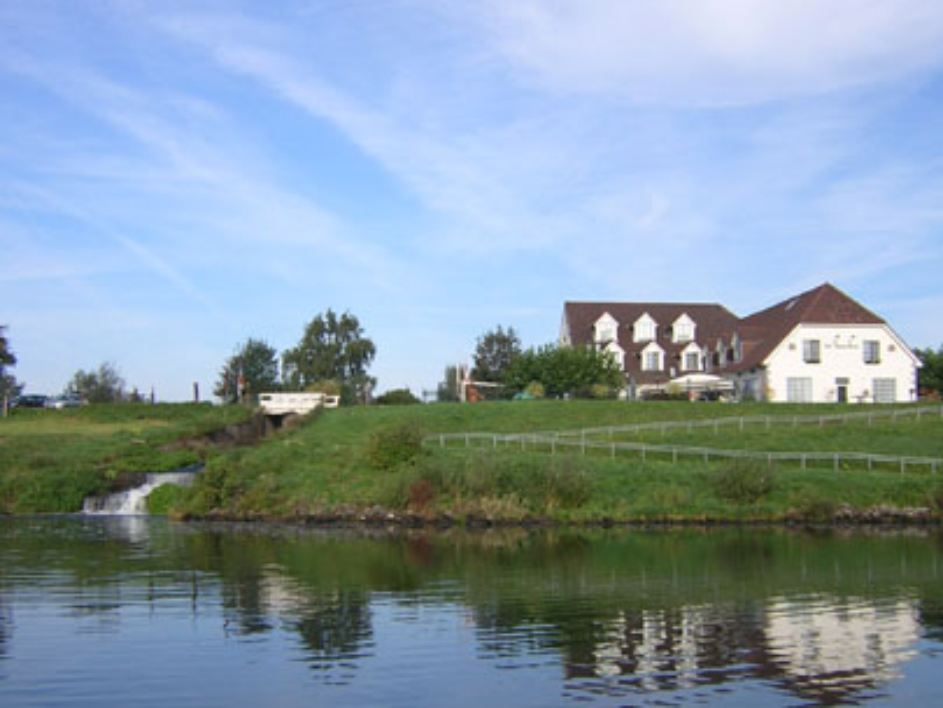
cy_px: 382
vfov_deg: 36.0
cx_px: 468
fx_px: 1090
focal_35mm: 40
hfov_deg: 46.8
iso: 100
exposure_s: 1/256
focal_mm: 4.7
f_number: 5.2
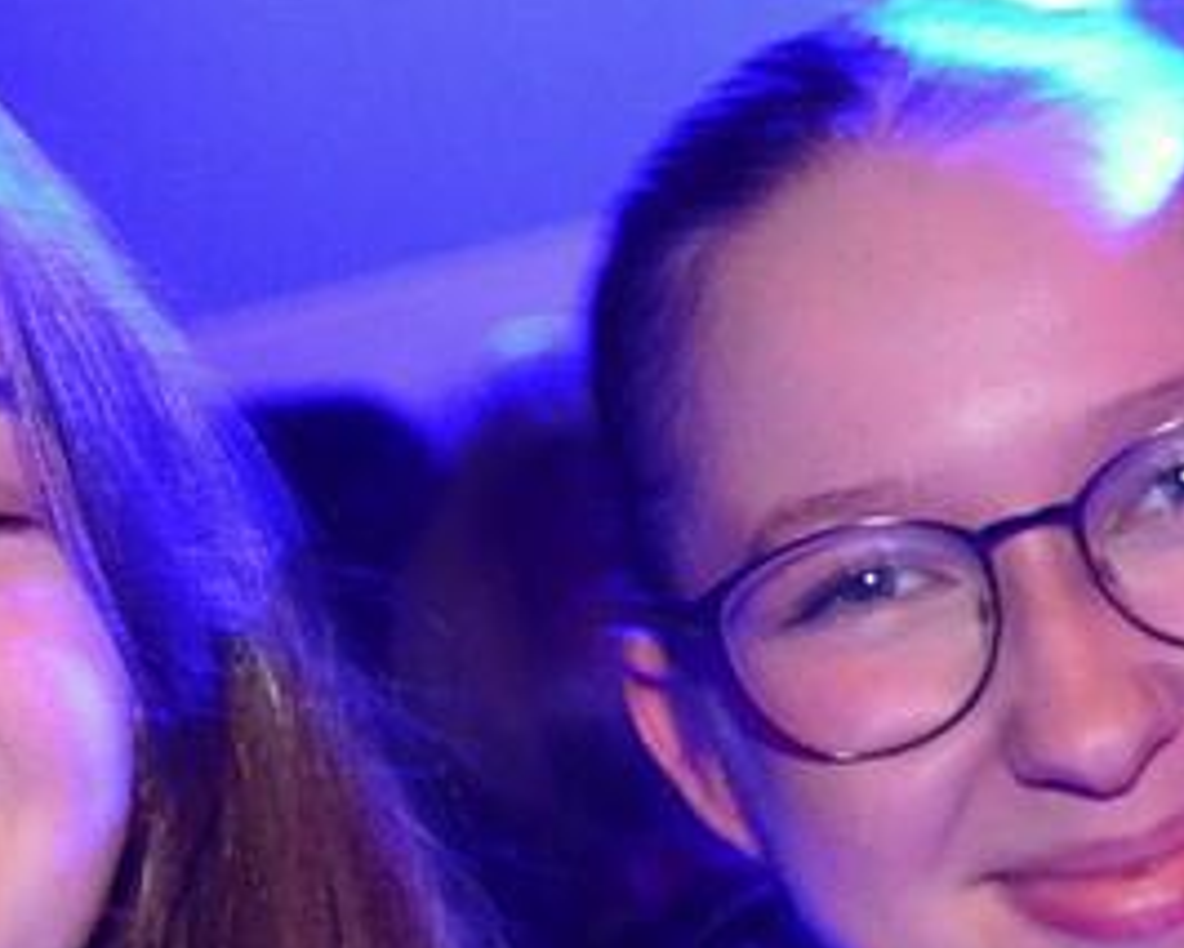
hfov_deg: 9.6
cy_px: 1162
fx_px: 7008
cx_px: 1033
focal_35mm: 200
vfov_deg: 7.7
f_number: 5.6
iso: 3200
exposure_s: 1/15
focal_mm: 35
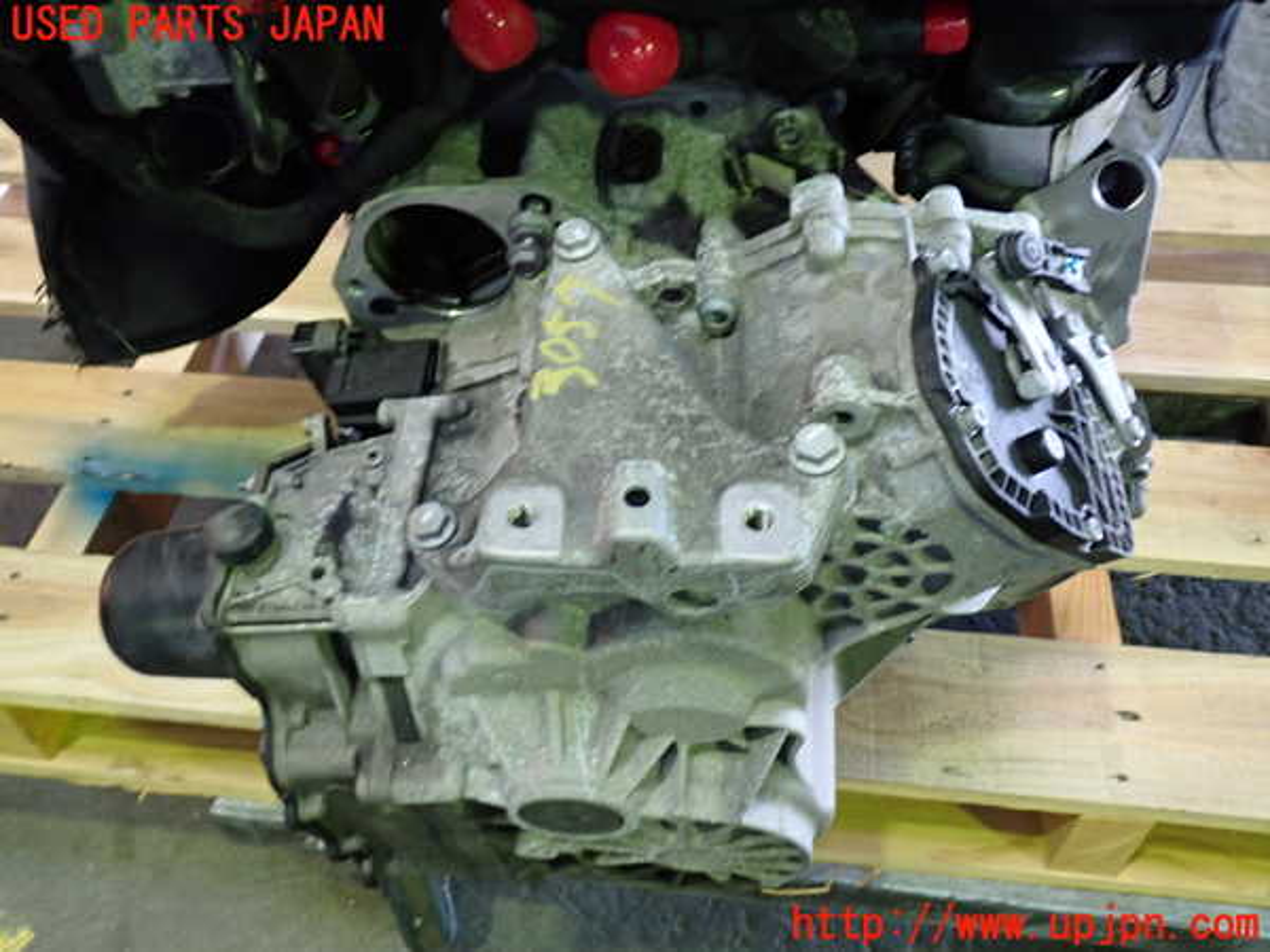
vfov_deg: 46.8
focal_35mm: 30
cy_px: 476
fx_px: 1101
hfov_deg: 60.0
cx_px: 635
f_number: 2.3
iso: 400
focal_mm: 5.4
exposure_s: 1/30
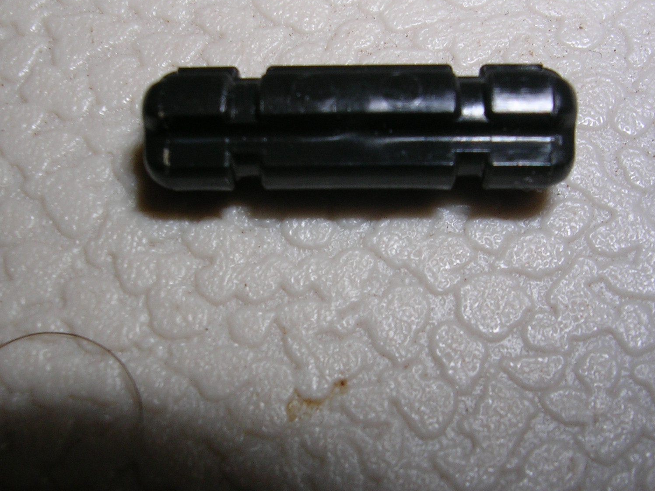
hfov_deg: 36.8
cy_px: 253
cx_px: 329
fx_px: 984
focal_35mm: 52
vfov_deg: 28.0
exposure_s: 1/60.1
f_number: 5.6
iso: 50
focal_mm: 5.8
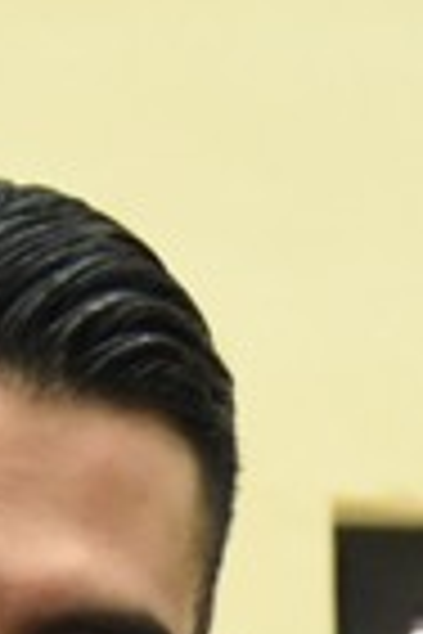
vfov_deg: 6.0
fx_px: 5886
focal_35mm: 334
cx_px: 544
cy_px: 1297
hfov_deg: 4.1
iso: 6400
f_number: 6.3
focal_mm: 46
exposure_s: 1/160
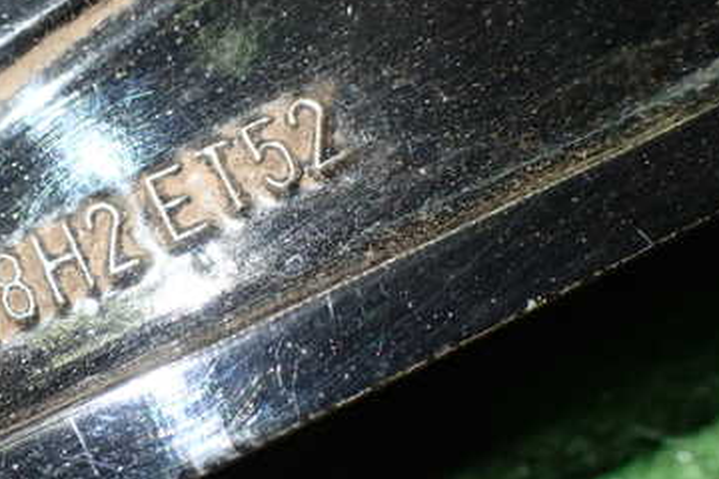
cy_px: 245
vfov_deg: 26.0
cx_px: 228
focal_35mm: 52
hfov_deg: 37.7
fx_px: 1038
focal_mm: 5.4
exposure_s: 1/60
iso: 800
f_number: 2.3
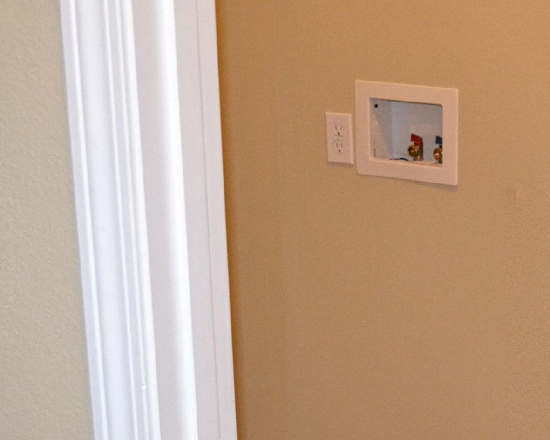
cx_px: 583
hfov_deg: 19.8
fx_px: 1514
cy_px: 336
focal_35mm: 93
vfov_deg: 16.4
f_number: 4.2
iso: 2000
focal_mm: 26
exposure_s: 1/60
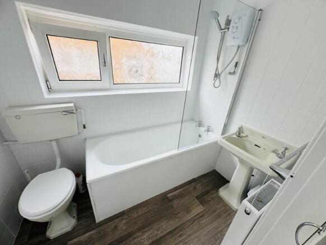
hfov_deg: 102.0
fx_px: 132
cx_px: 163
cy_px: 122
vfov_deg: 85.7
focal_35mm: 14
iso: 40
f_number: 2.2
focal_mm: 2.22
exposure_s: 1/157
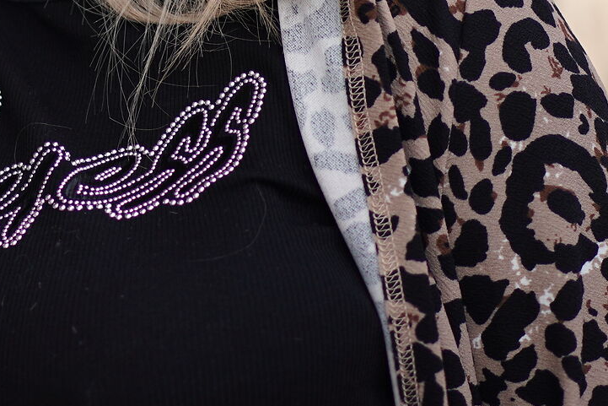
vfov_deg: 7.4
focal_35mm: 183
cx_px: -148
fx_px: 3091
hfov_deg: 11.0
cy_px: -81
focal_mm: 55
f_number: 1.8
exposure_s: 1/2000
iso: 100
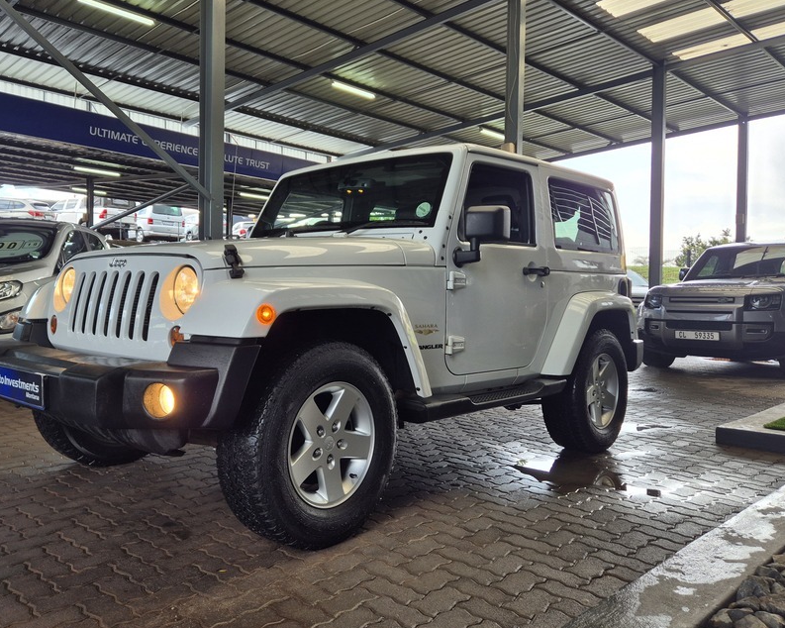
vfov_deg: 49.9
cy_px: 293
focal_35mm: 29
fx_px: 674
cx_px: 329
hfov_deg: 60.1
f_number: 1.8
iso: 40
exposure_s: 1/100
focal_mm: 5.4
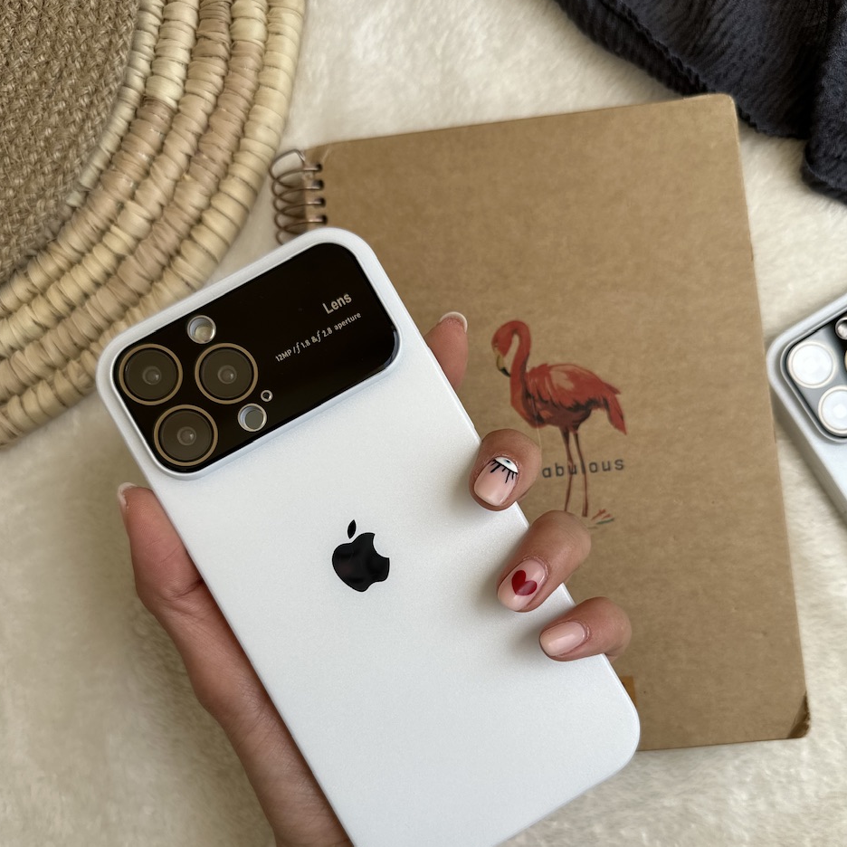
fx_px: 803
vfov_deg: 55.2
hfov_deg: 55.6
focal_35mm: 29
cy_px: 509
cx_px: 428
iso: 80
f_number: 1.78
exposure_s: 1/1272
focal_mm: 6.86
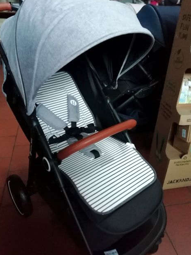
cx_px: 95
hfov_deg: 48.2
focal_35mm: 29
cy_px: 118
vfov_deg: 61.6
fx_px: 213
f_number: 4
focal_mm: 3.46
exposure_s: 1/16.7
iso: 500
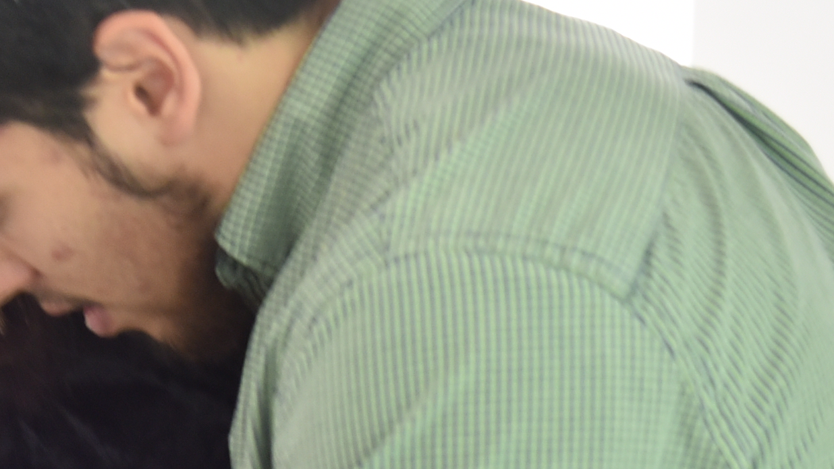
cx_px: -36
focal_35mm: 153
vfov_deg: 7.8
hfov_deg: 13.8
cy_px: 623
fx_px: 3383
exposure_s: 1/13
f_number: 4
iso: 1000
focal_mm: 40
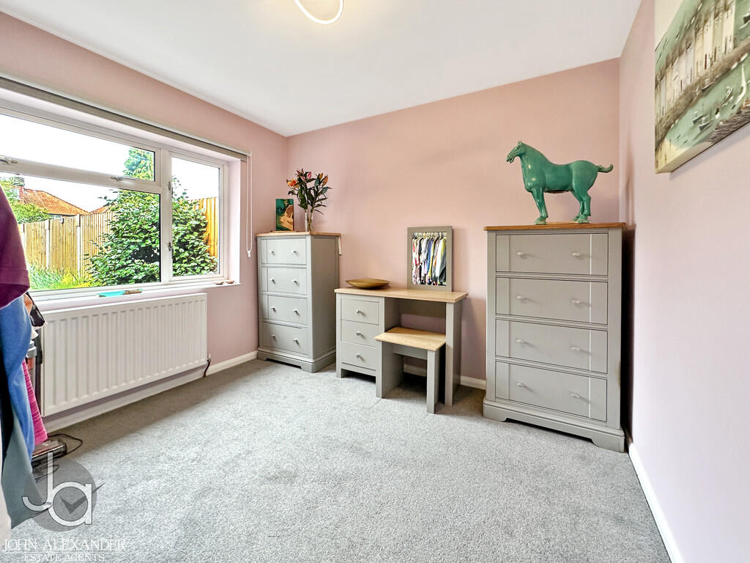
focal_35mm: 14
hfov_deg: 102.1
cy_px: 282
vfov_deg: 85.7
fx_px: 303
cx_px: 375
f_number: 2.2
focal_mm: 2.22
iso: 160
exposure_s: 1/99
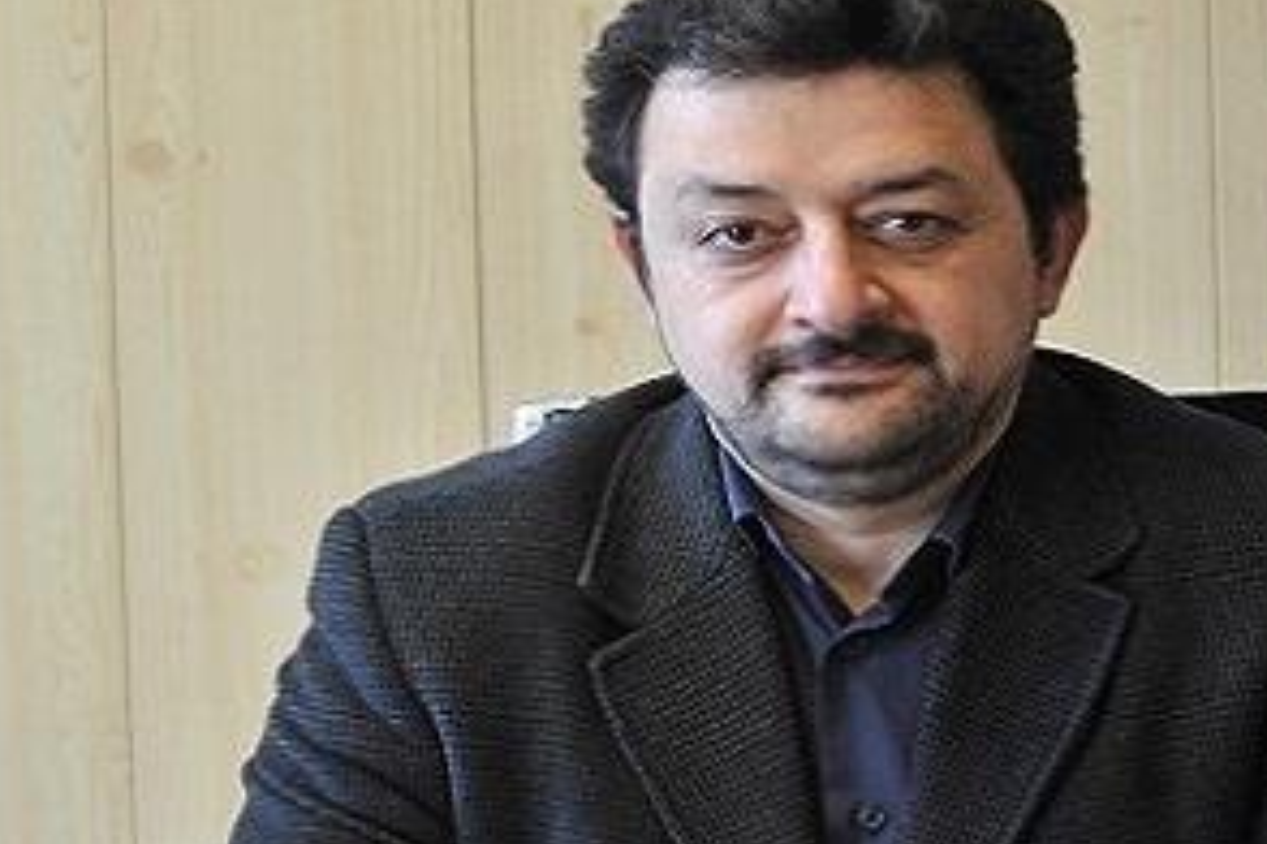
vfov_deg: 9.9
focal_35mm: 138
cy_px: 633
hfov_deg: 14.8
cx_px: 978
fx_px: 4856
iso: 1600
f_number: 4.5
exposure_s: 1/160
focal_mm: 80
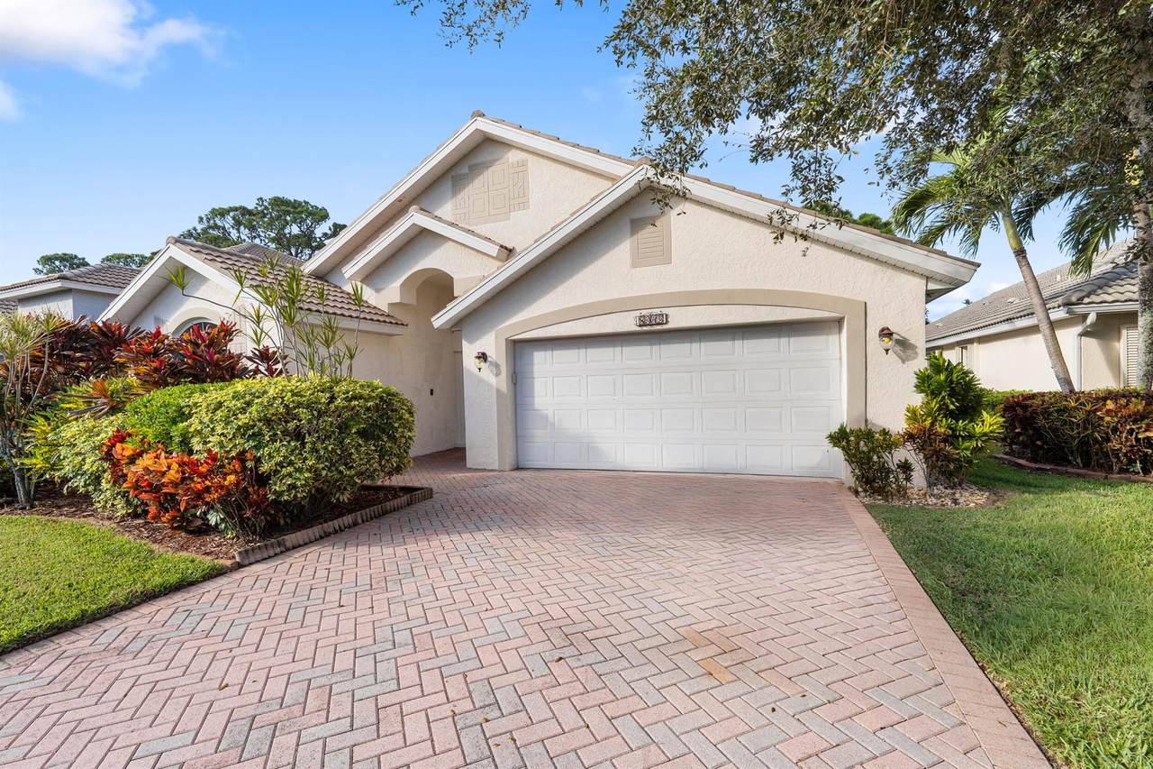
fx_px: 448
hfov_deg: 104.3
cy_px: 384
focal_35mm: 14
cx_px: 576
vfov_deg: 81.2
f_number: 9
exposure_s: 1/125
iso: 250
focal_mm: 14
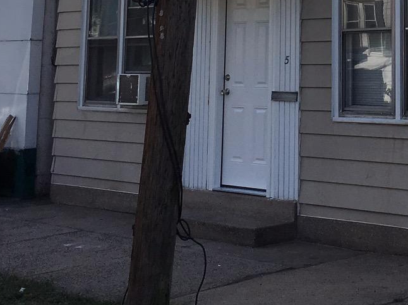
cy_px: -116
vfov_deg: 15.1
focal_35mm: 92
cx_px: 435
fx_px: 1084
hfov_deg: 20.4
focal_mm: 4.15
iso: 25
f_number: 2.2
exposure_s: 1/1202
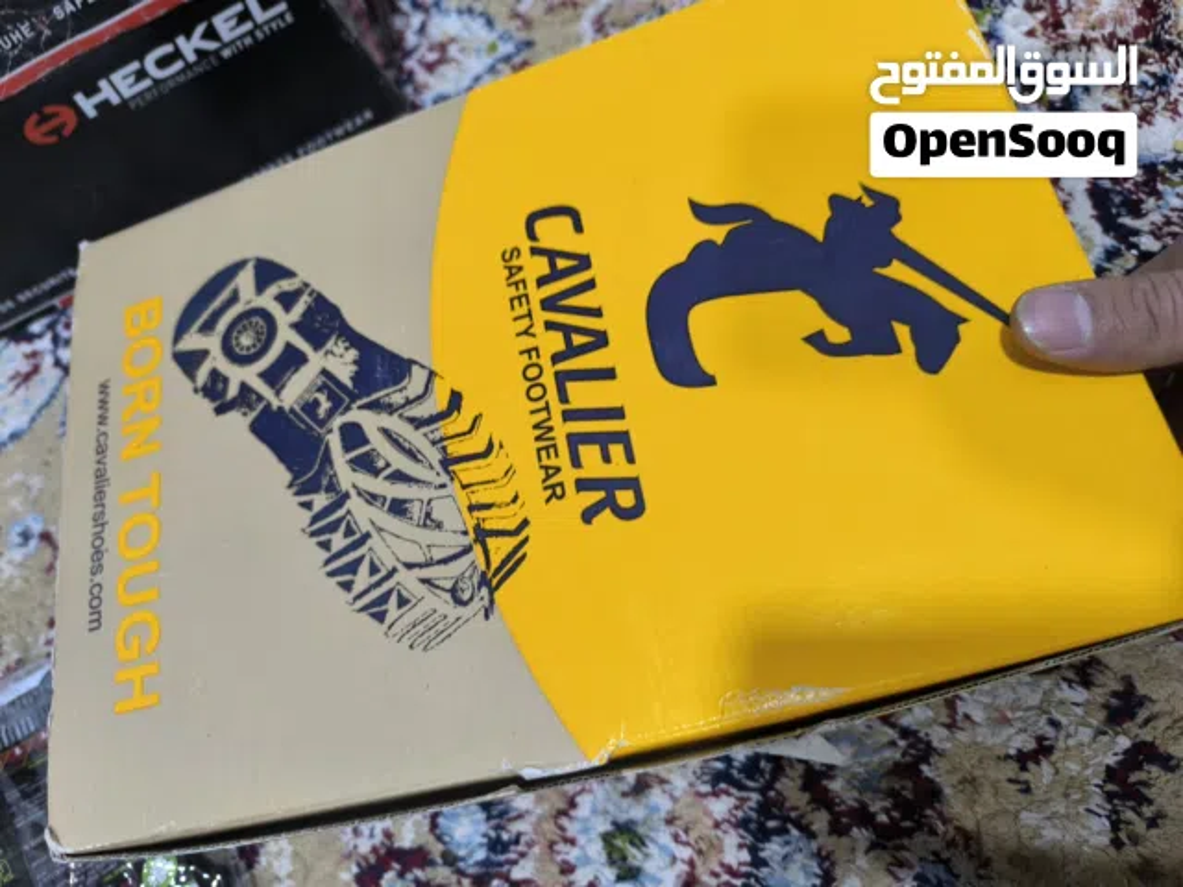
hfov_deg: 73.9
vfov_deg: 58.9
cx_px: 592
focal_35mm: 23
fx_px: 786
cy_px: 444
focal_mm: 6.14
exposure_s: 1/50
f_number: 1.65
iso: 1000
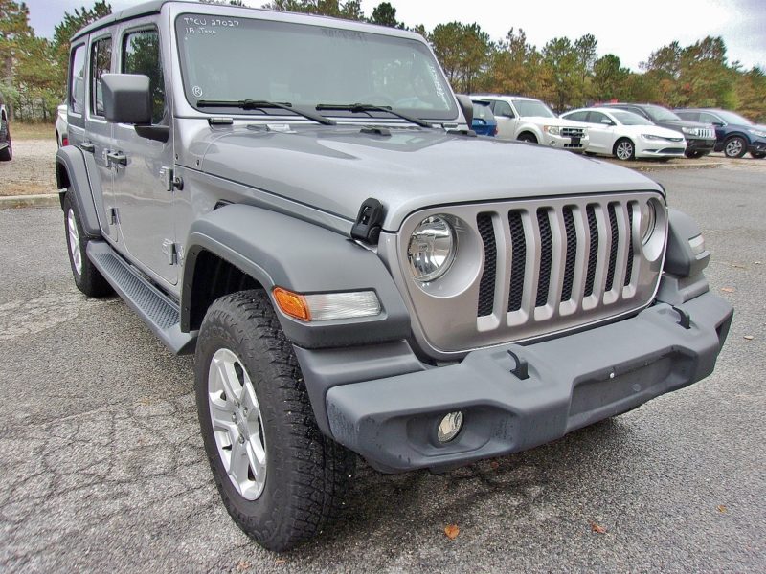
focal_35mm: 27
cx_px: 383
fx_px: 597
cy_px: 287
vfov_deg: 51.4
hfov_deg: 65.3
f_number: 3
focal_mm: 4.9
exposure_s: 1/70
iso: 80
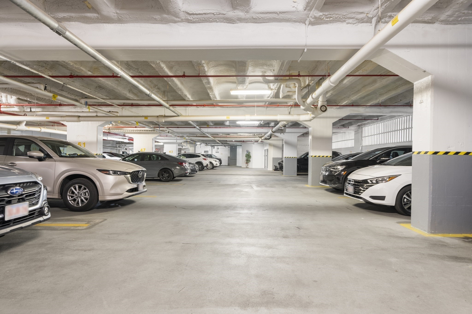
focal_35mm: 19
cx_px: 236
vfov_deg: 64.5
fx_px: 249
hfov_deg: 86.9
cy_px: 157
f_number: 8
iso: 800
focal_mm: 19
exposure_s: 2
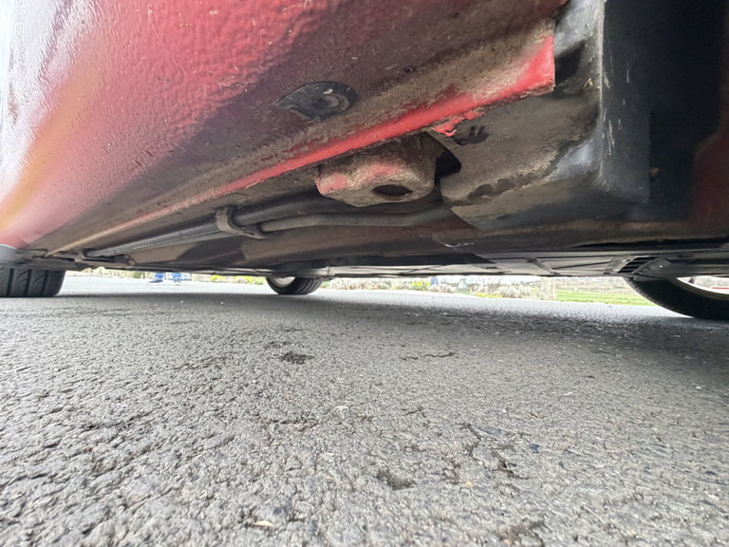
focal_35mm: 14
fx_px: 295
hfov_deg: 102.1
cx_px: 364
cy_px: 274
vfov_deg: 85.7
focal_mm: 2.22
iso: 320
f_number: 2.2
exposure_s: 1/92
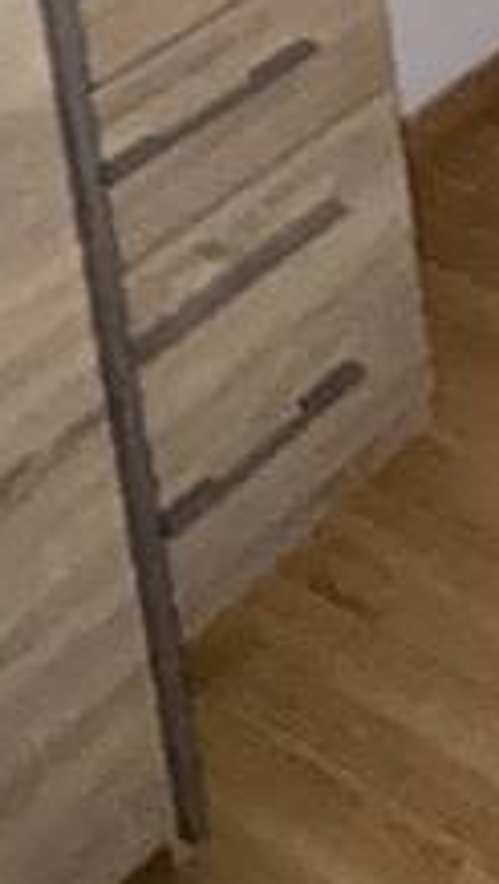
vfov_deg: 18.6
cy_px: -783
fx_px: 1971
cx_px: 1258
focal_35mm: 84
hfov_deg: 11.5
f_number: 2.2
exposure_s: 1/30
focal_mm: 2.22
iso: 500
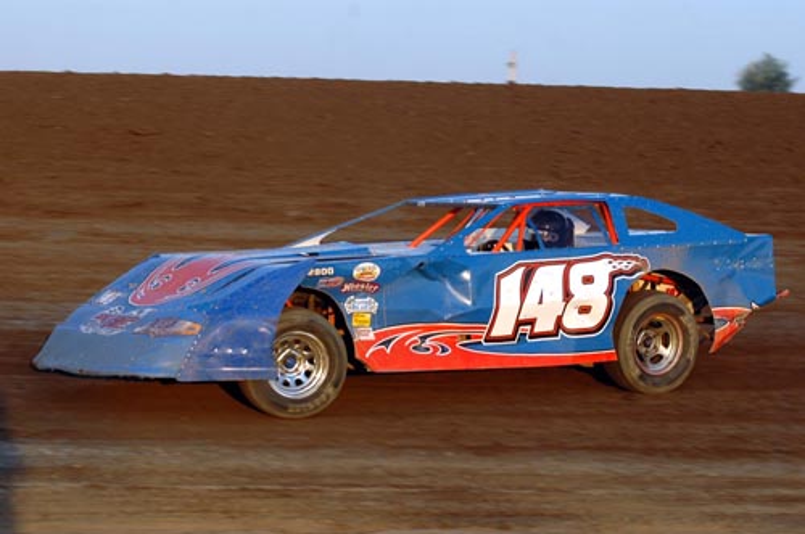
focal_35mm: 128
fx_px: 2847
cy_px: 267
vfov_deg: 10.7
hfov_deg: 16.1
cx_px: 402
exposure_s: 1/500
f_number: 4
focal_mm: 85
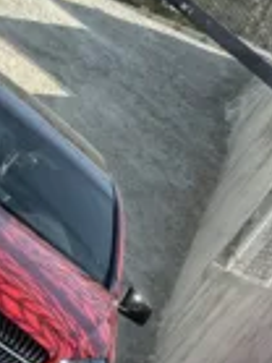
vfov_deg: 8.9
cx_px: 55
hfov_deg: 6.7
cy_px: 232
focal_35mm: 222
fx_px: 2329
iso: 32
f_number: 2.8
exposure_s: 1/341
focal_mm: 9
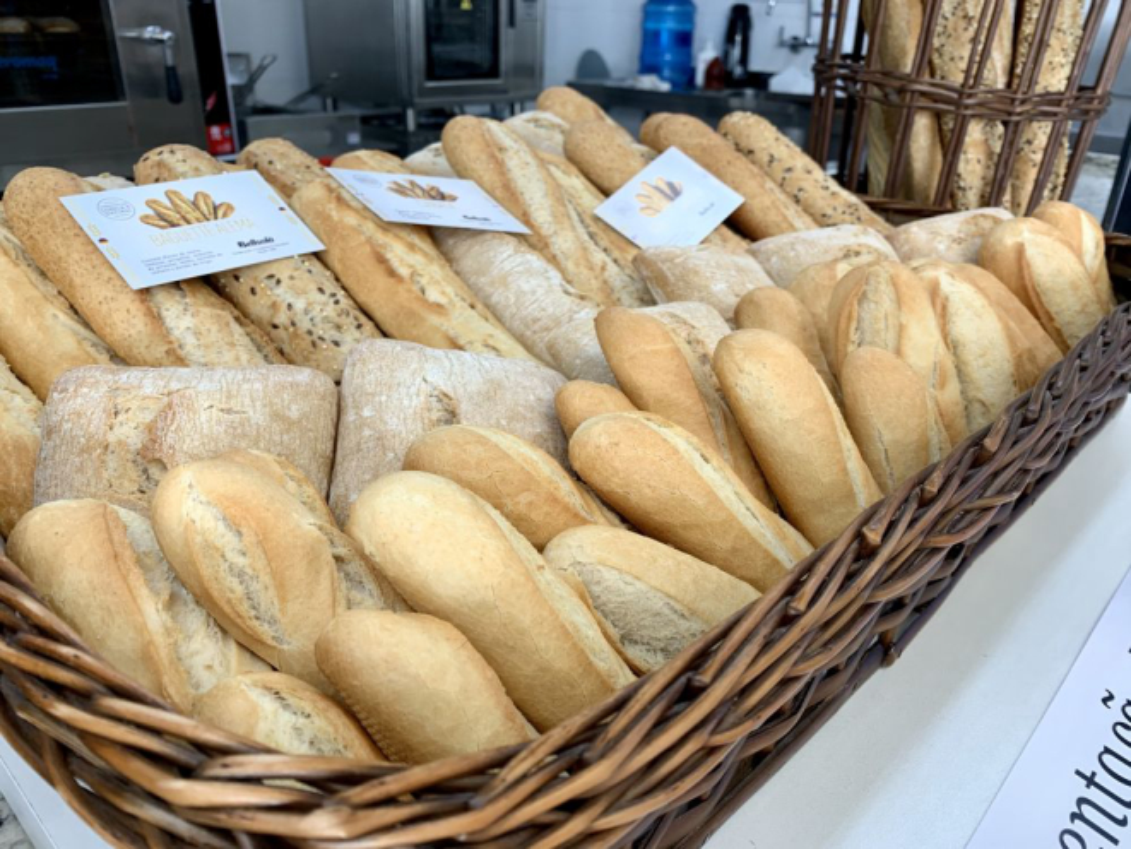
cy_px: 424
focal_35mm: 26
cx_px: 566
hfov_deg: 67.3
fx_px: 850
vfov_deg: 53.1
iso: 64
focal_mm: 4.25
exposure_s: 1/120
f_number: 1.8
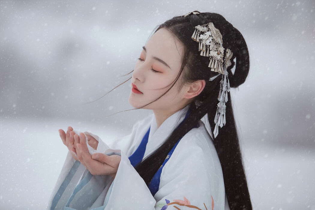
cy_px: 105
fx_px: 1356
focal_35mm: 155
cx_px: 158
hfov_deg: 13.2
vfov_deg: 8.9
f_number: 2.8
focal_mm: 155
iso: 125
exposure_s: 1/1000
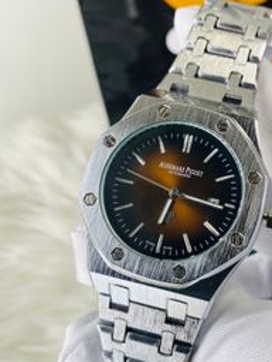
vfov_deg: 47.6
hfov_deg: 36.1
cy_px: 214
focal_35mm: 39
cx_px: 198
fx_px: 409
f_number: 1.8
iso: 40
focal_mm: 4.25
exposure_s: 1/100
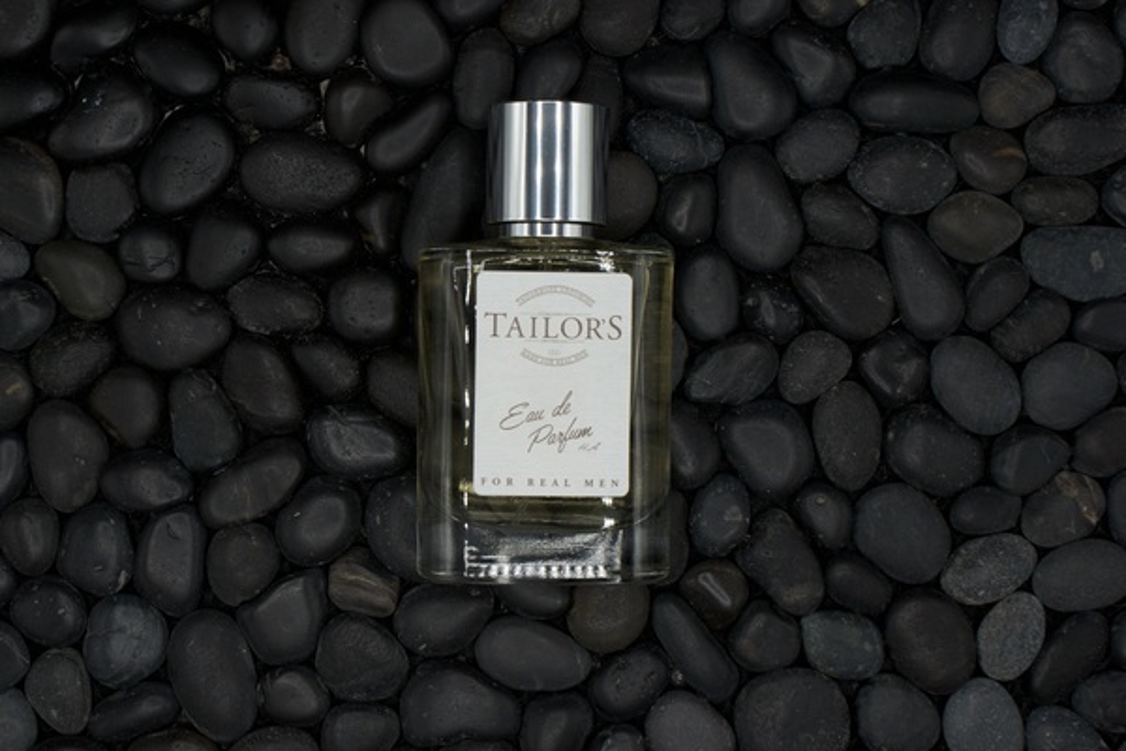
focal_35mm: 60
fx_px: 1877
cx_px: 563
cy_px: 376
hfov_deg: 33.4
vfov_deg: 22.6
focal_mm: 40
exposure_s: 1/80
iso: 500
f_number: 9
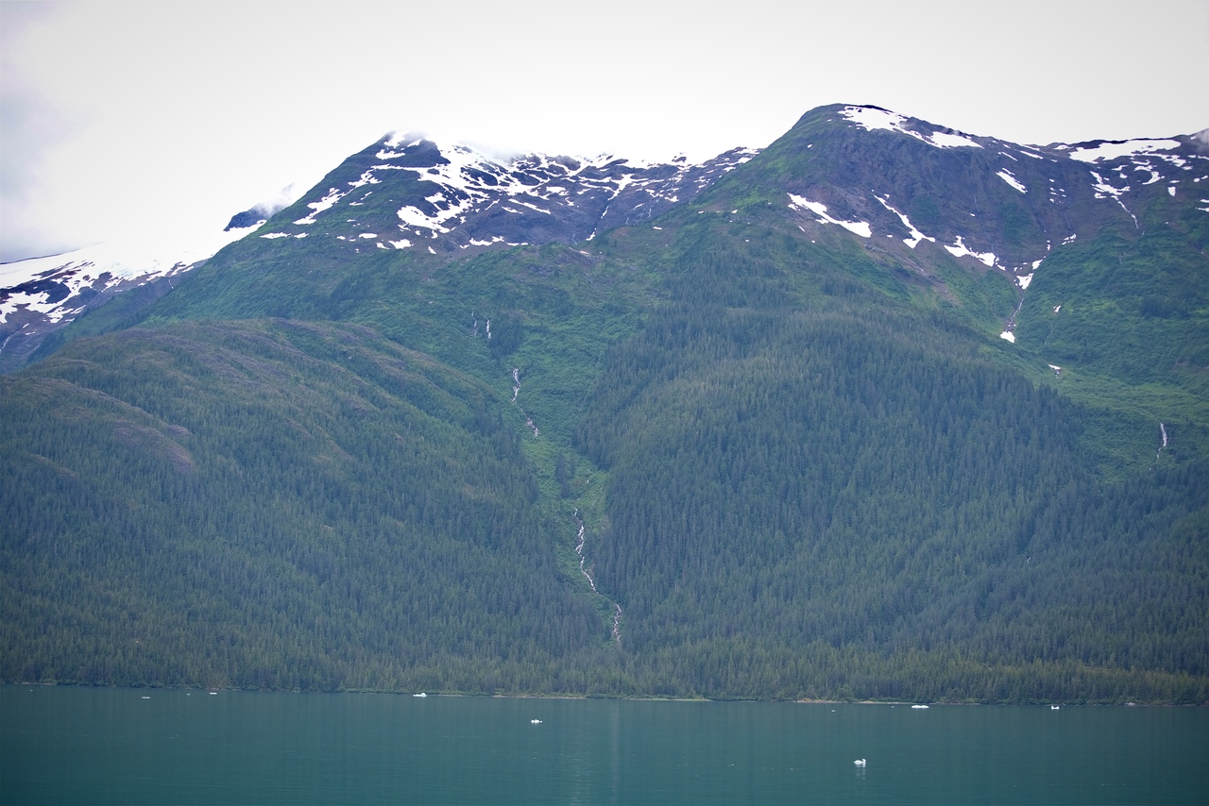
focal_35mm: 70
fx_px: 2351
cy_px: 403
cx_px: 604
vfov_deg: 19.5
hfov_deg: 28.8
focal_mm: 70
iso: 100
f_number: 5
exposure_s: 1/160
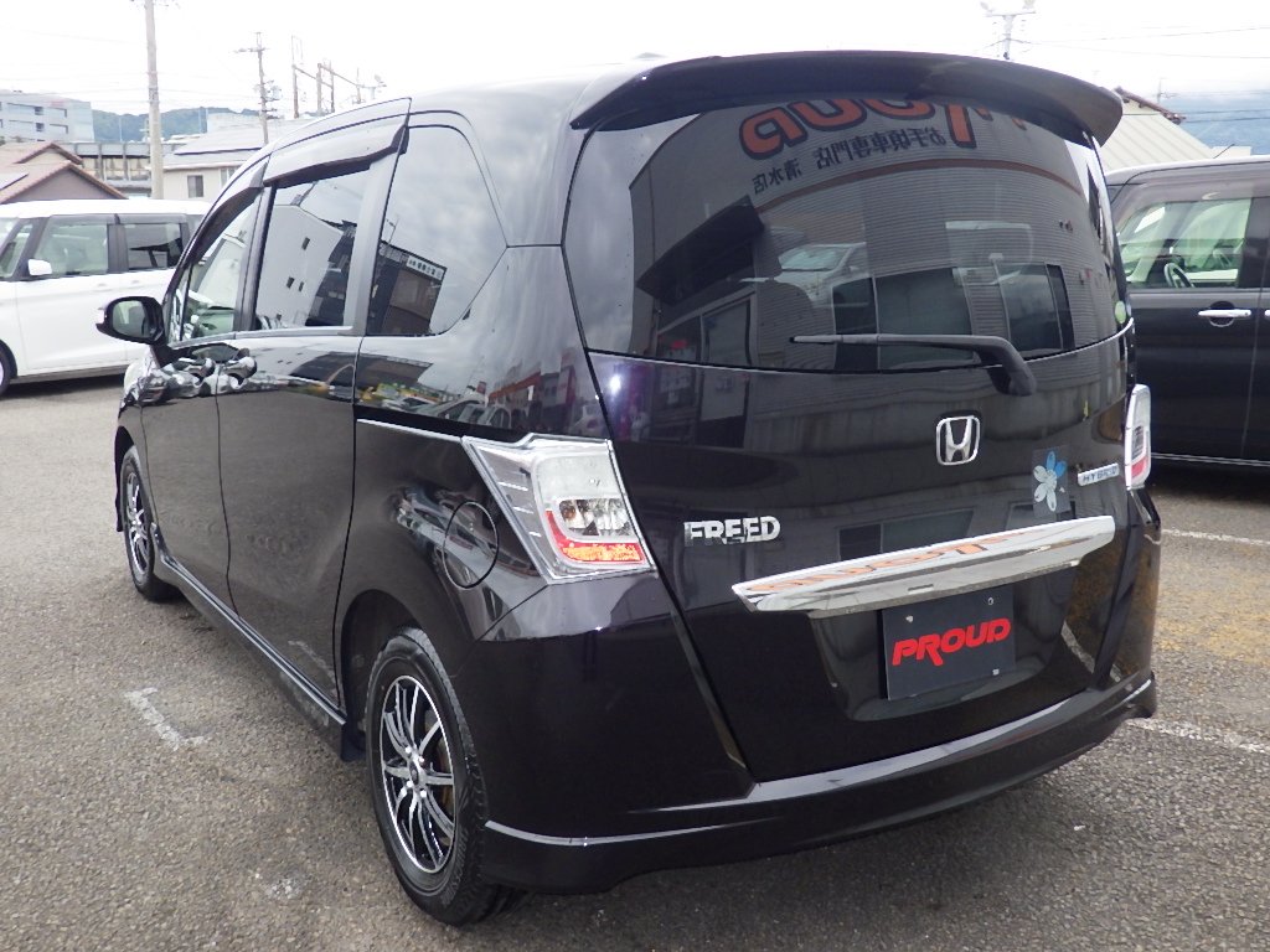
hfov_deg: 54.0
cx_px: 635
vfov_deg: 41.8
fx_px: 1247
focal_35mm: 34
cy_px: 476
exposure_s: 1/160
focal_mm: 6.1
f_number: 3.8
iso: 250
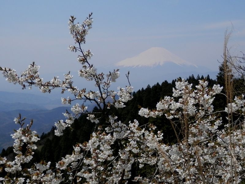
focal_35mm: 40
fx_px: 283
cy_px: 92
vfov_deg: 36.0
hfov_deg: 46.8
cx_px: 122
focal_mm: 7.3
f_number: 10.4
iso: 80
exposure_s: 1/200
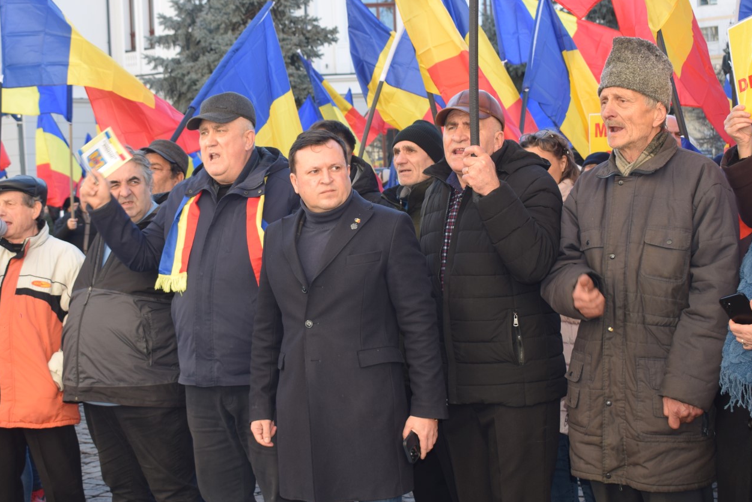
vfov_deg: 20.6
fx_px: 1379
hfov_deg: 30.5
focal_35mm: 66
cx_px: 321
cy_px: 195
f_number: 5.6
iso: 180
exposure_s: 1/125
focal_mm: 34
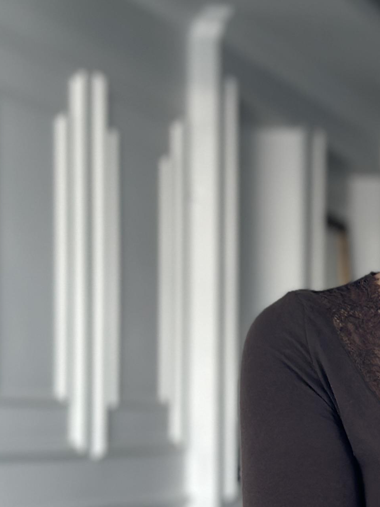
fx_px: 2224
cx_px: 591
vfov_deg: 12.9
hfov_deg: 9.5
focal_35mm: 152
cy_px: 471
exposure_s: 1/72
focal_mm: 6.86
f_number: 1.78
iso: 125
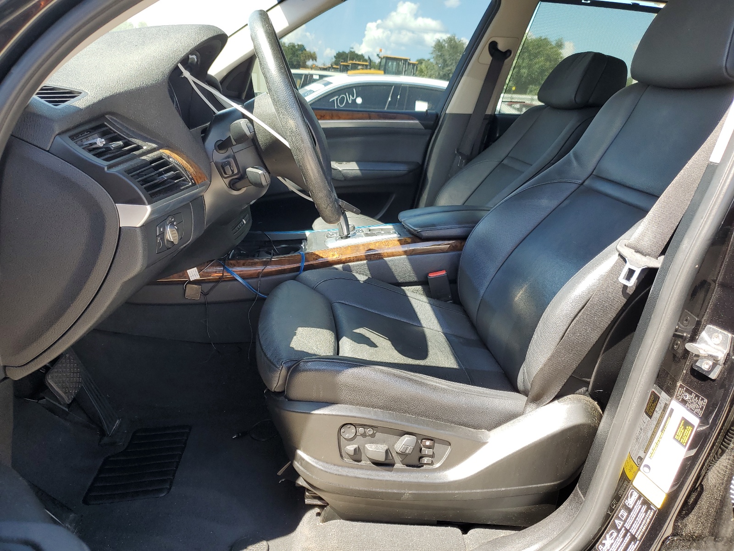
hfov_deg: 67.3
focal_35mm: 26
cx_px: 367
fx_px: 551
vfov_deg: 53.1
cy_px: 276
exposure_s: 1/303
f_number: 1.5
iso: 50
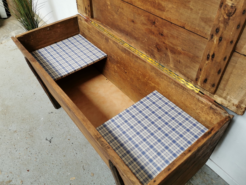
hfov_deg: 61.7
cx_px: 126
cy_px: 95
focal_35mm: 29
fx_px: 206
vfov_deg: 48.2
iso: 64
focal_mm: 5.58
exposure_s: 1/100
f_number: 1.8
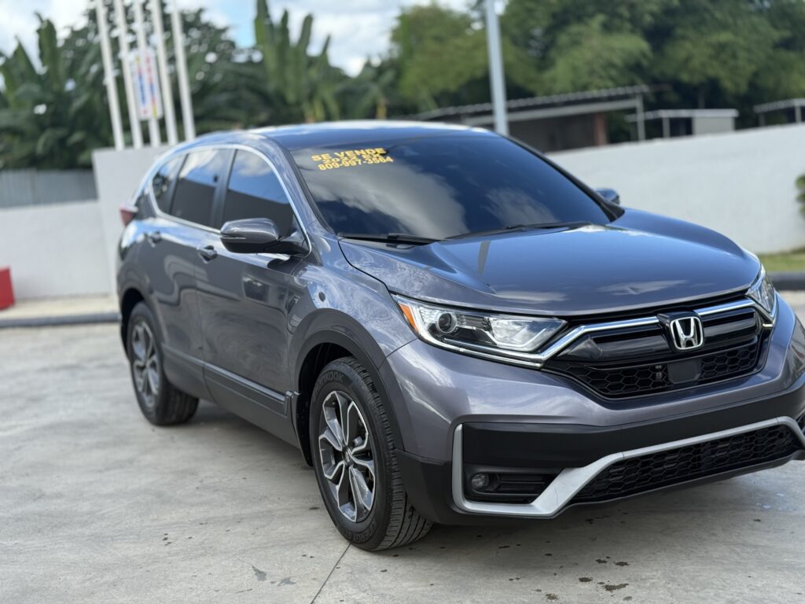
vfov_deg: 30.3
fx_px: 1116
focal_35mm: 48
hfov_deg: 39.7
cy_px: 302
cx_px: 402
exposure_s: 1/1754
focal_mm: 6.76
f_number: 1.78
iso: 80
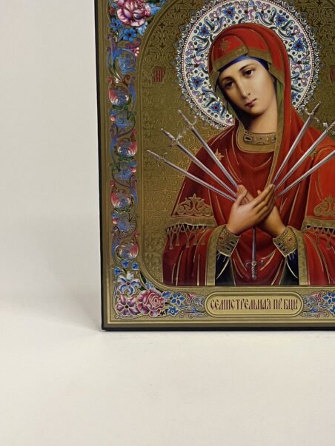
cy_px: 142
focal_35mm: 46
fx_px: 594
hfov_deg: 30.9
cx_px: 255
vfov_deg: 40.6
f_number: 1.6
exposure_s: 1/50
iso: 100
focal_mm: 5.1
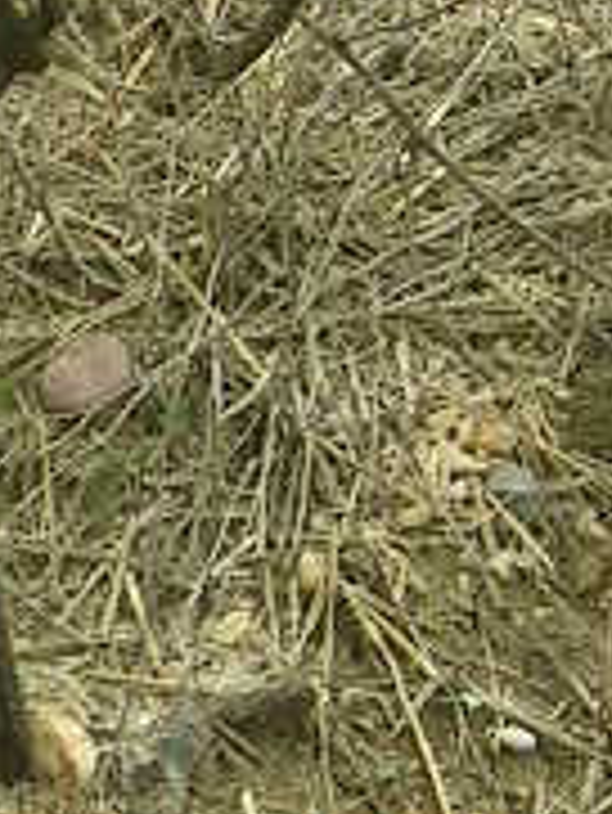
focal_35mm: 198
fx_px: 4662
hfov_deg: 7.4
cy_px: 738
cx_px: -274
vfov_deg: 9.9
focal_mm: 5.4
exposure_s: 1/185
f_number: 4.8
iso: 50
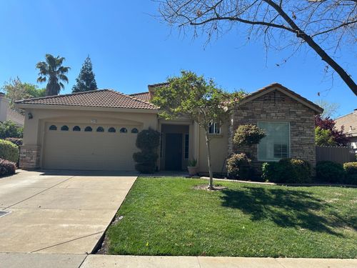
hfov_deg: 71.6
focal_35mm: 24
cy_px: 134
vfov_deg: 56.8
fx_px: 248
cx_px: 178
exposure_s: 1/3861
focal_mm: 6.86
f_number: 1.78
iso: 80
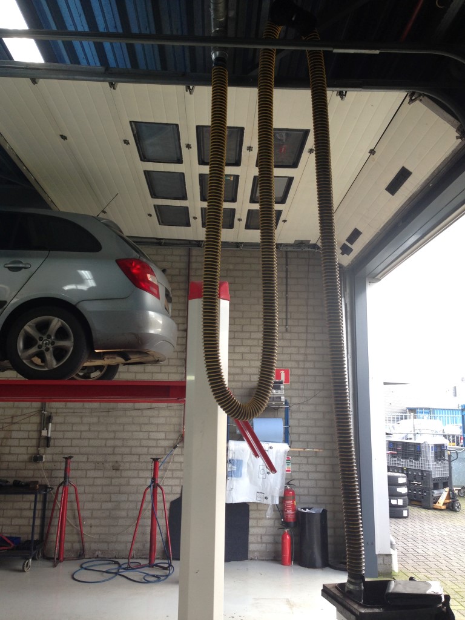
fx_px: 591
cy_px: 310
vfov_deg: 55.4
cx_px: 232
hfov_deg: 42.9
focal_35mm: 33
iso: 64
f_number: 2.4
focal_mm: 4.12
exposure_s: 1/60
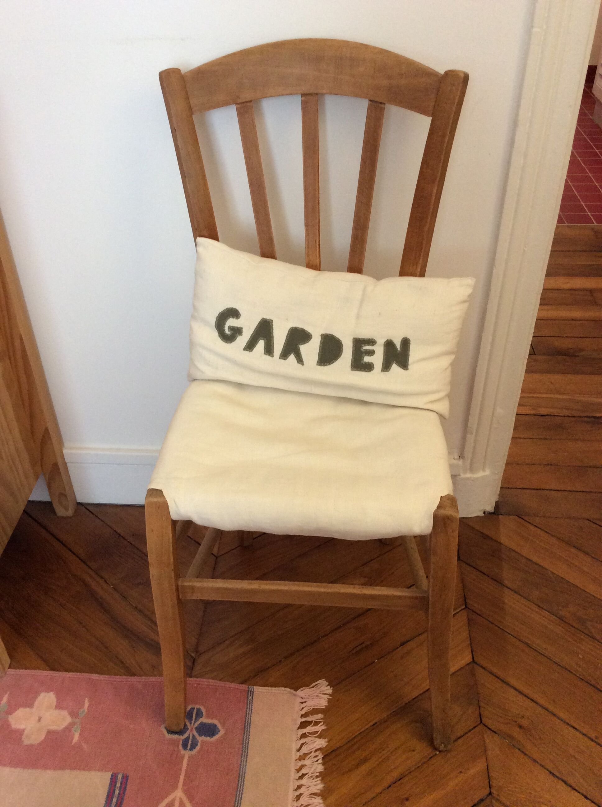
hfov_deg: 44.1
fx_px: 744
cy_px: 404
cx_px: 301
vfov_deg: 56.9
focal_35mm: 32
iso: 160
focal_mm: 3.3
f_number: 2.4
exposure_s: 1/25
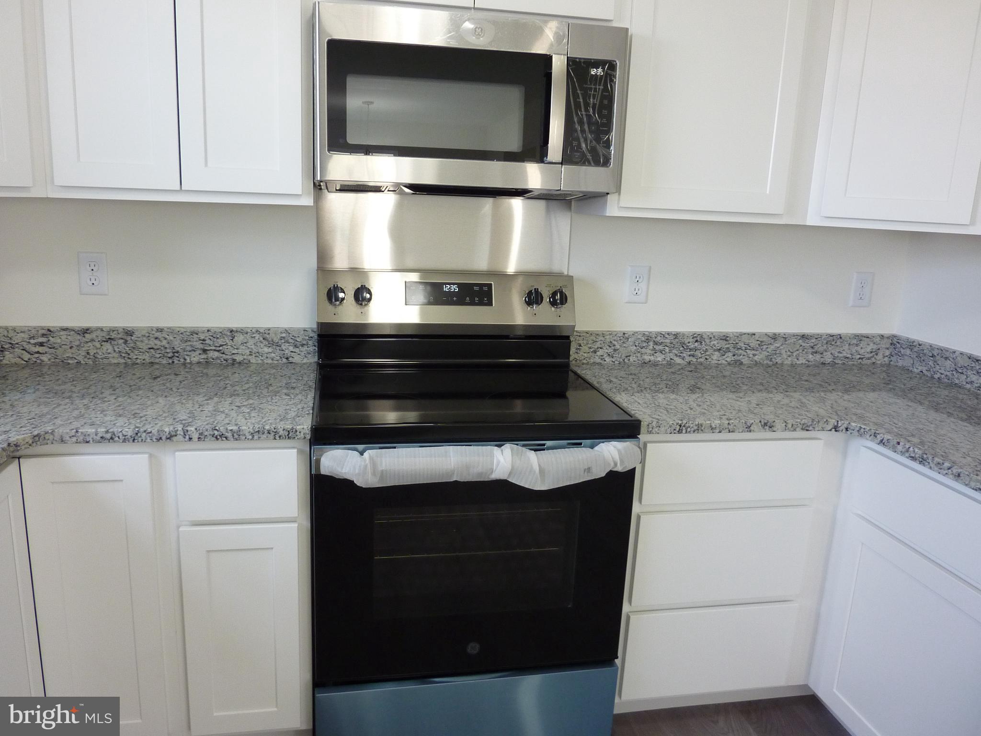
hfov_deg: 69.4
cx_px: 490
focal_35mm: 25
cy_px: 368
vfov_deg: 54.9
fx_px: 708
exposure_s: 1/30
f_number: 3.3
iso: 160
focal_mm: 4.1
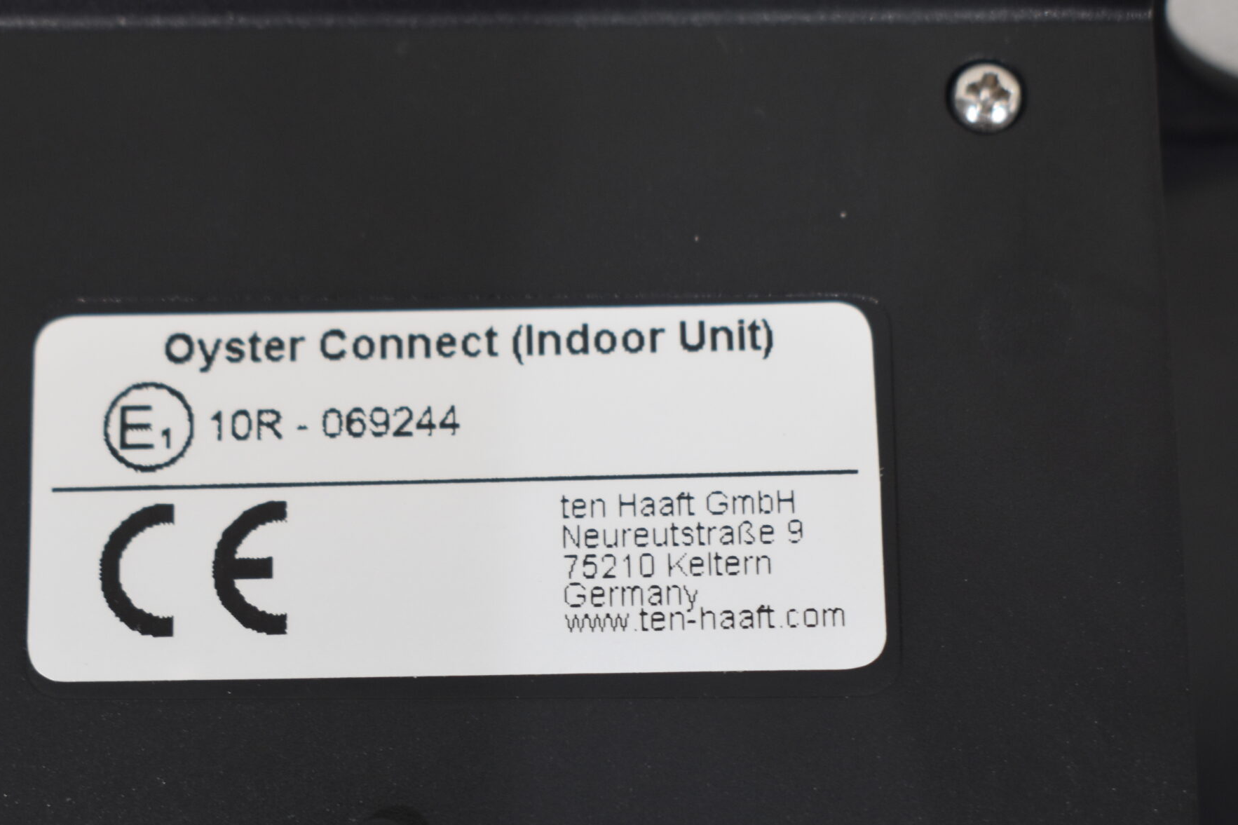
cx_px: 486
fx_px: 2991
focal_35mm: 87
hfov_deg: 23.3
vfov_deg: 15.7
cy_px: 559
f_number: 5.6
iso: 500
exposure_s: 1/60
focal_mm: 40
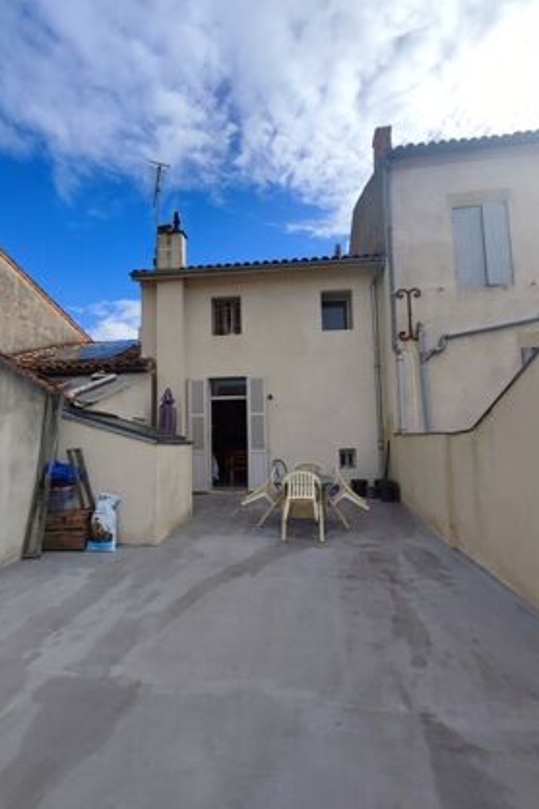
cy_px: 404
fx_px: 382
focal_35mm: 17
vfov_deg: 93.3
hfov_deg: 70.3
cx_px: 250
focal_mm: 1.65
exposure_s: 1/2644
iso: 50
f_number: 2.2
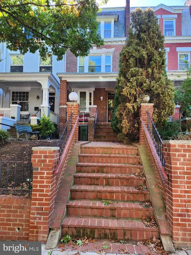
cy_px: 128
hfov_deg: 58.9
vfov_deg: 73.9
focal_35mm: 23
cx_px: 96
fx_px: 169
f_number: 1.8
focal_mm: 5.4
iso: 80
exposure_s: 1/180
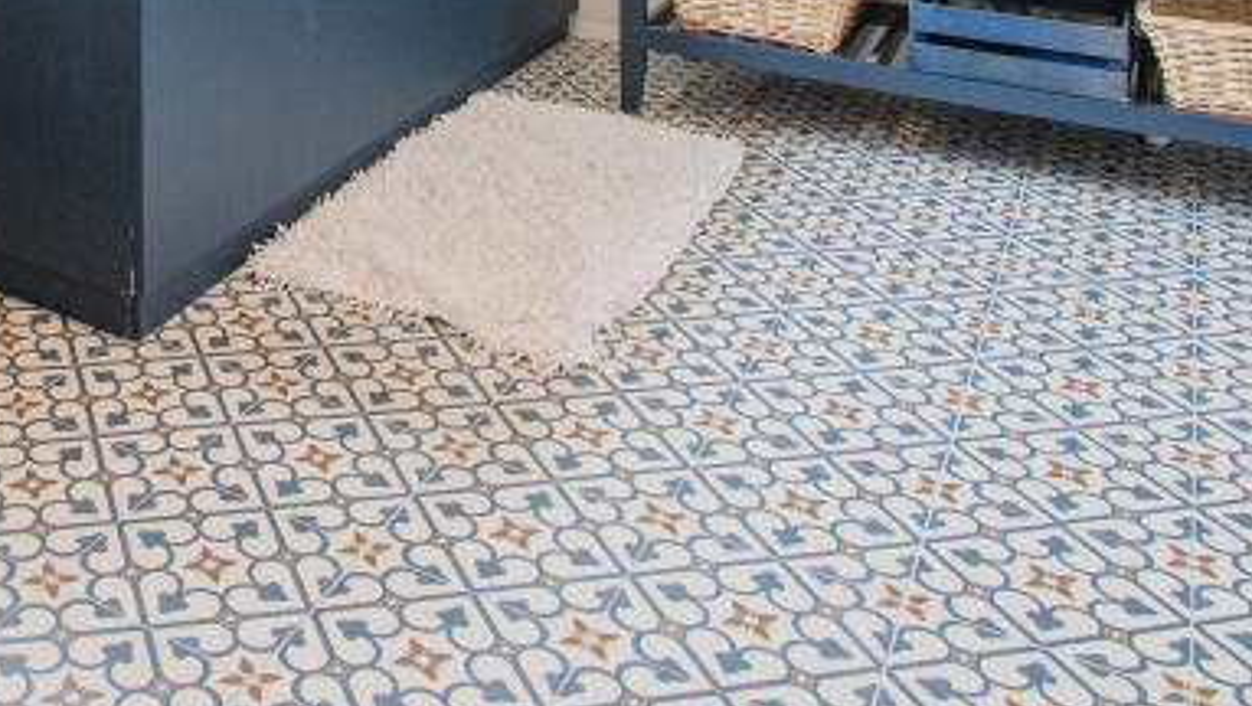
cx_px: 59
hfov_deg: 43.0
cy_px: -391
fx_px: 1395
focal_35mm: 42
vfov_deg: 22.5
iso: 320
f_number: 8
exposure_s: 1/8
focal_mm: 10
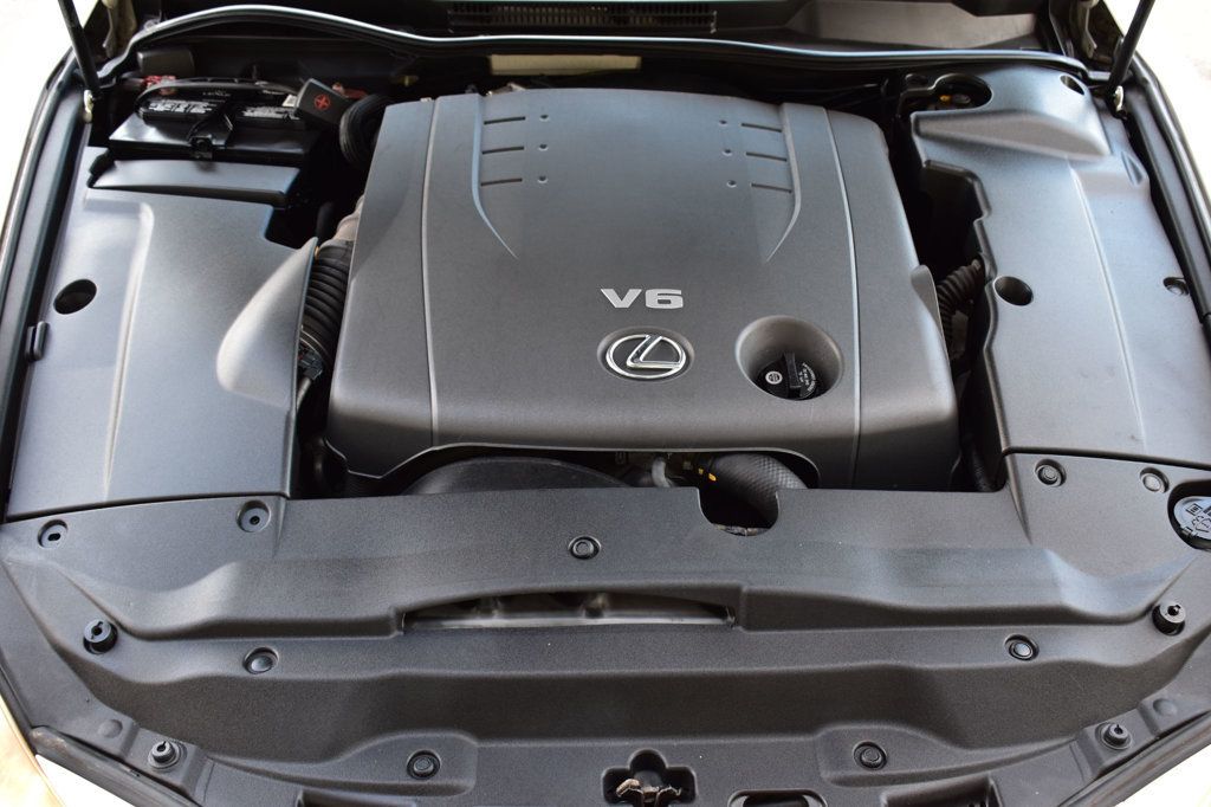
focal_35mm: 38
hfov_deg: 51.3
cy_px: 404
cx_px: 606
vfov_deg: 35.5
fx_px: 1261
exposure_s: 1/15
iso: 400
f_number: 6.3
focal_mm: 25
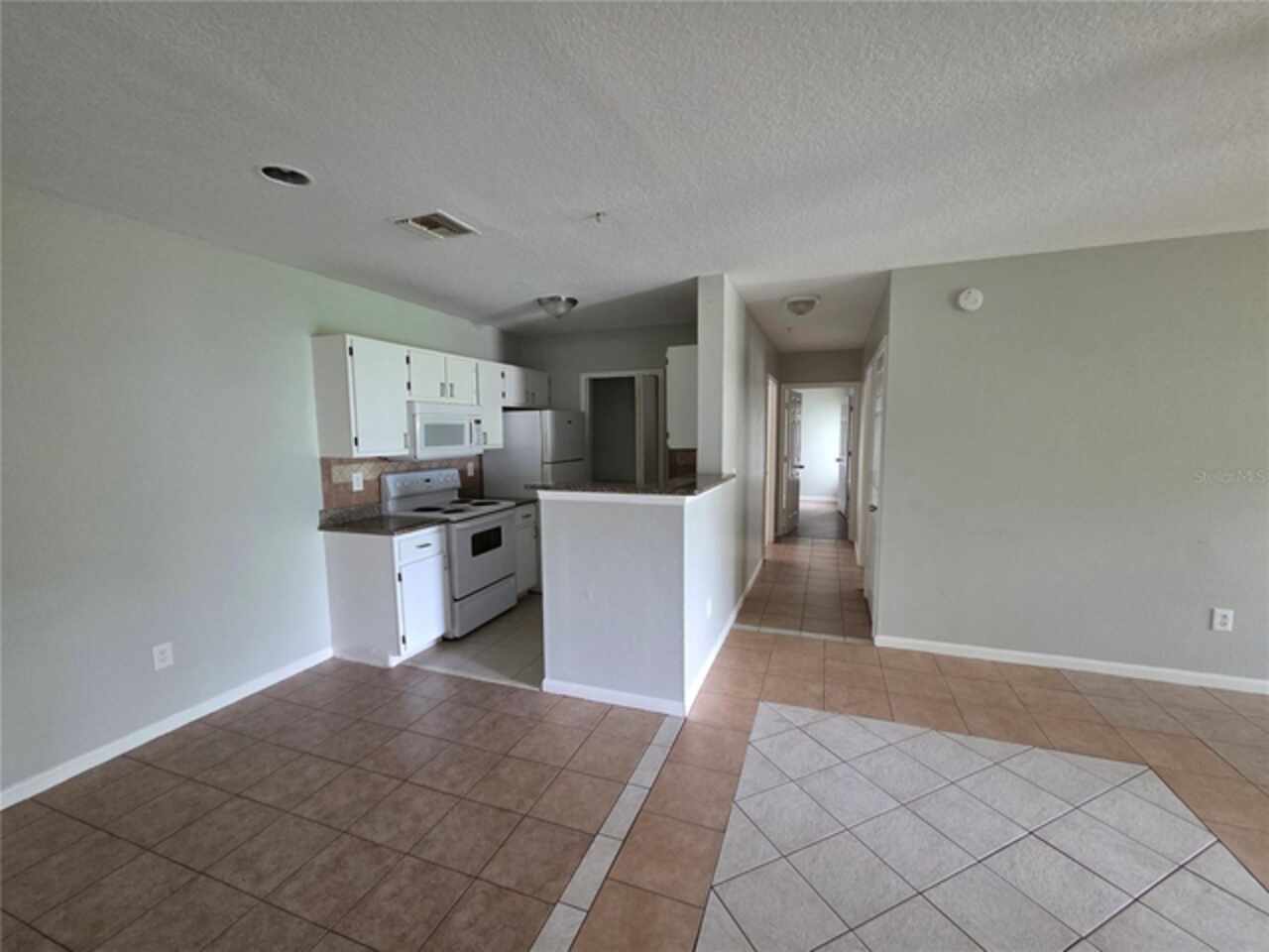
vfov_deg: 89.9
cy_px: 476
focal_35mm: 13
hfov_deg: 106.2
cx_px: 634
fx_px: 477
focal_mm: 2.2
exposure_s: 1/60
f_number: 2.2
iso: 800
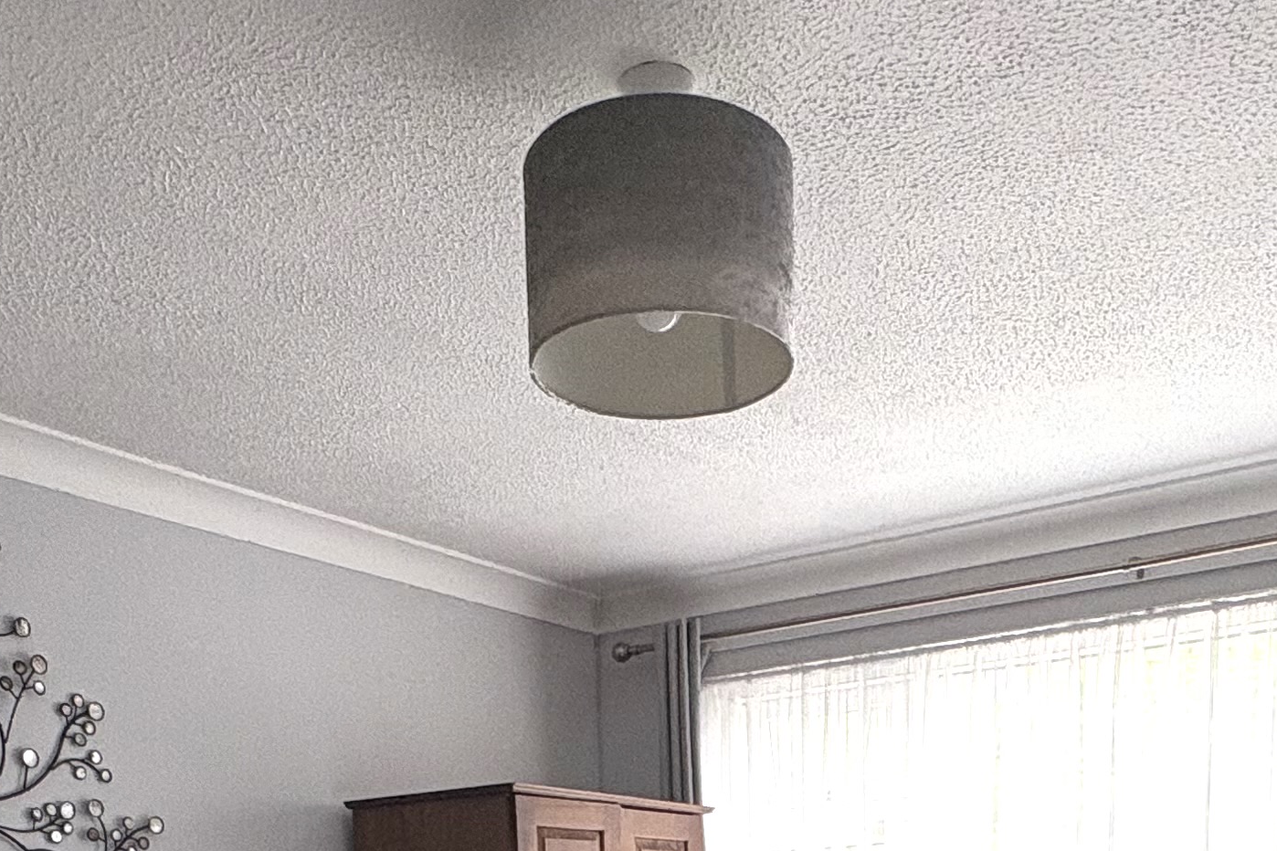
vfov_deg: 25.1
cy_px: 1246
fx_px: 1490
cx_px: 674
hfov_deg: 46.4
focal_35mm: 42
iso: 50
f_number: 2.2
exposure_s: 1/99
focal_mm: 2.22
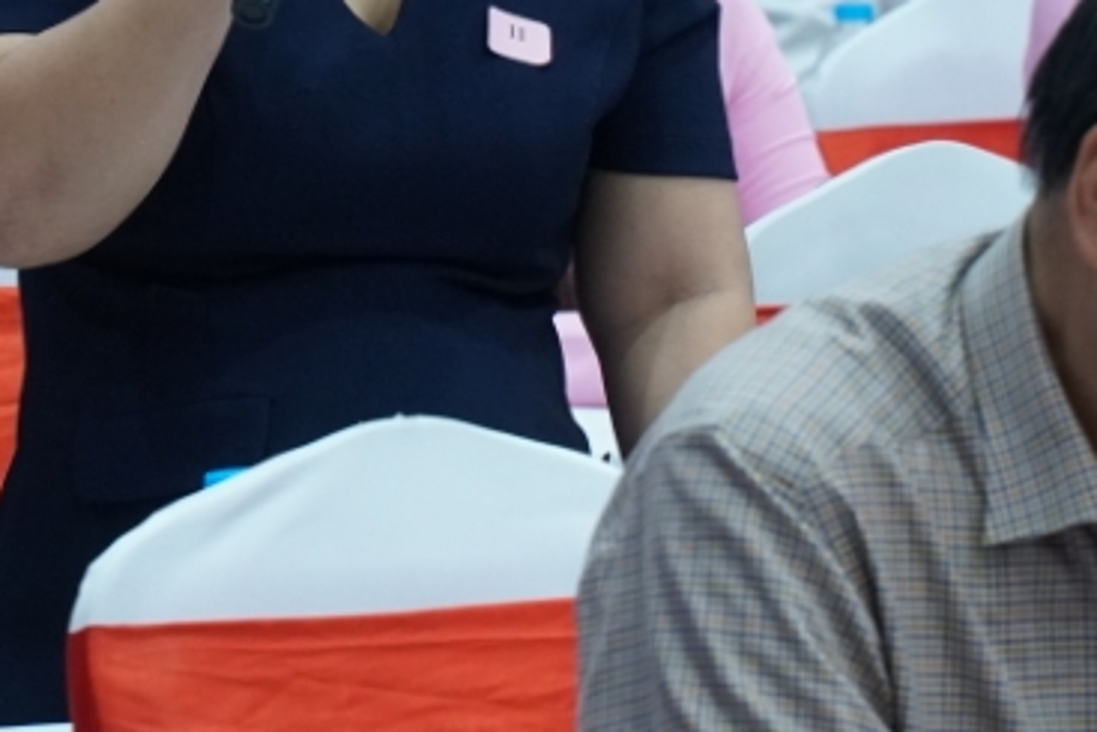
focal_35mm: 429
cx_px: 308
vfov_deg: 3.2
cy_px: -54
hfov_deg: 4.8
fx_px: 13088
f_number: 5.6
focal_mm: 105
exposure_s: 1/200
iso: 1600
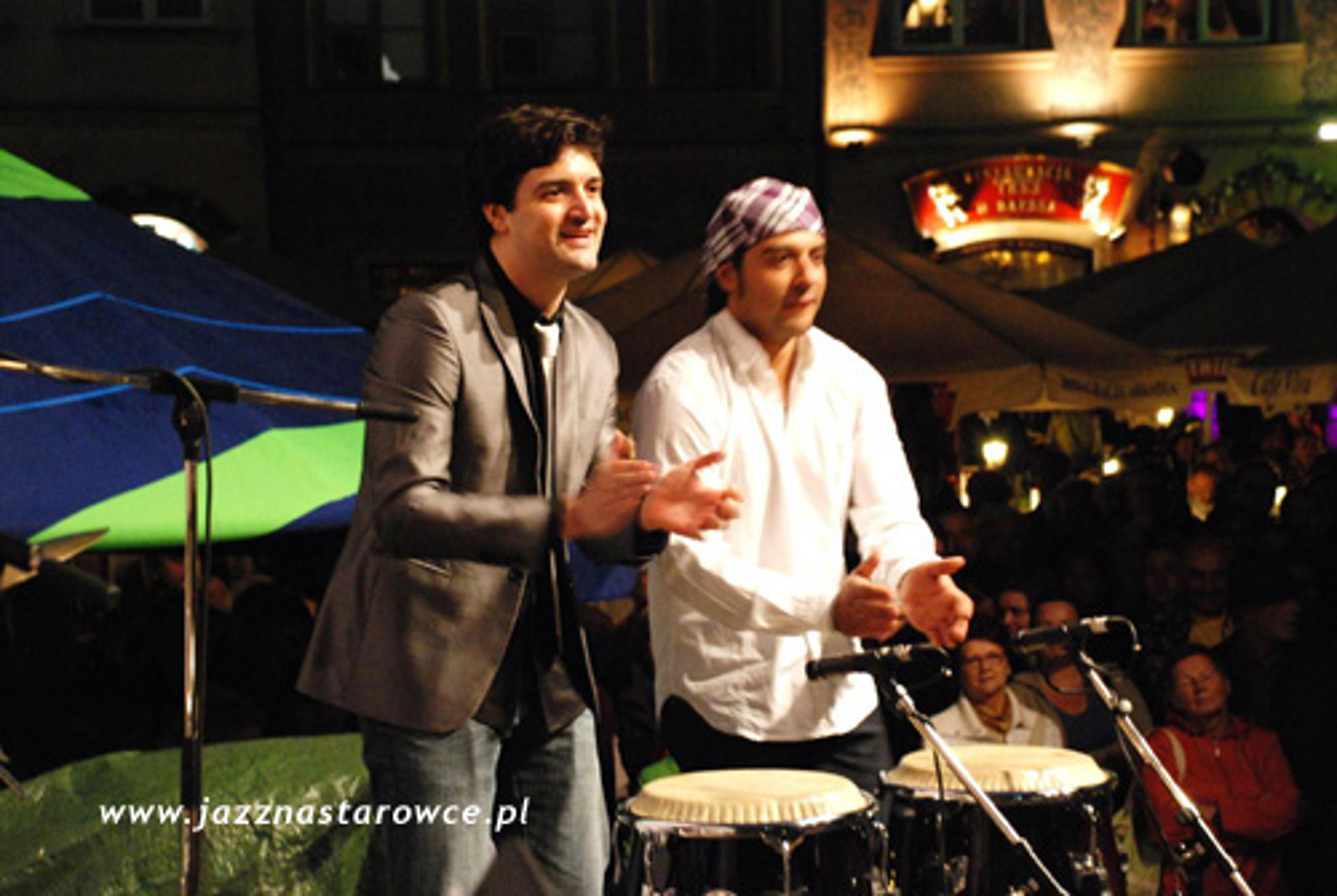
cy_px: 448
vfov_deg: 15.8
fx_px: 3236
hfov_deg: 23.3
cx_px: 668
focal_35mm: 87
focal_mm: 58
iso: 1600
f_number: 5.3
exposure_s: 1/20
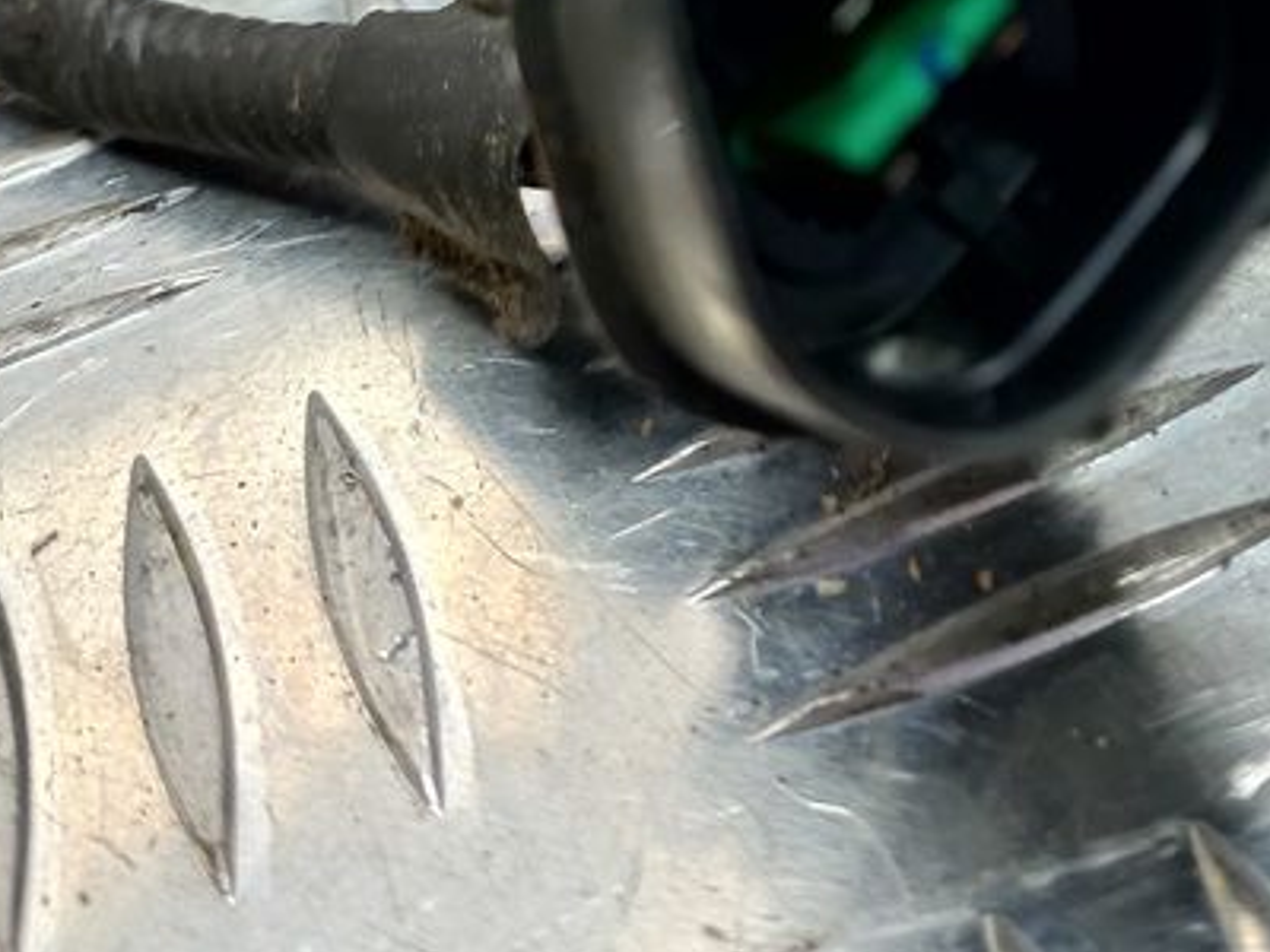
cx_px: 1073
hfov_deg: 29.4
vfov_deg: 21.5
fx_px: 2348
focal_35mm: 64
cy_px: -140
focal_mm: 4.6
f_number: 1.8
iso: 64
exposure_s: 1/50
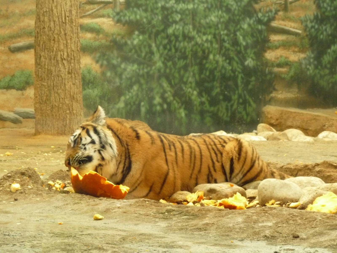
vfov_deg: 10.5
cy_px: 126
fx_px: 1373
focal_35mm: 141
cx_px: 168
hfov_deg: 14.0
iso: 500
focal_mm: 24.1
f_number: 4.8
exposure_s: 1/40
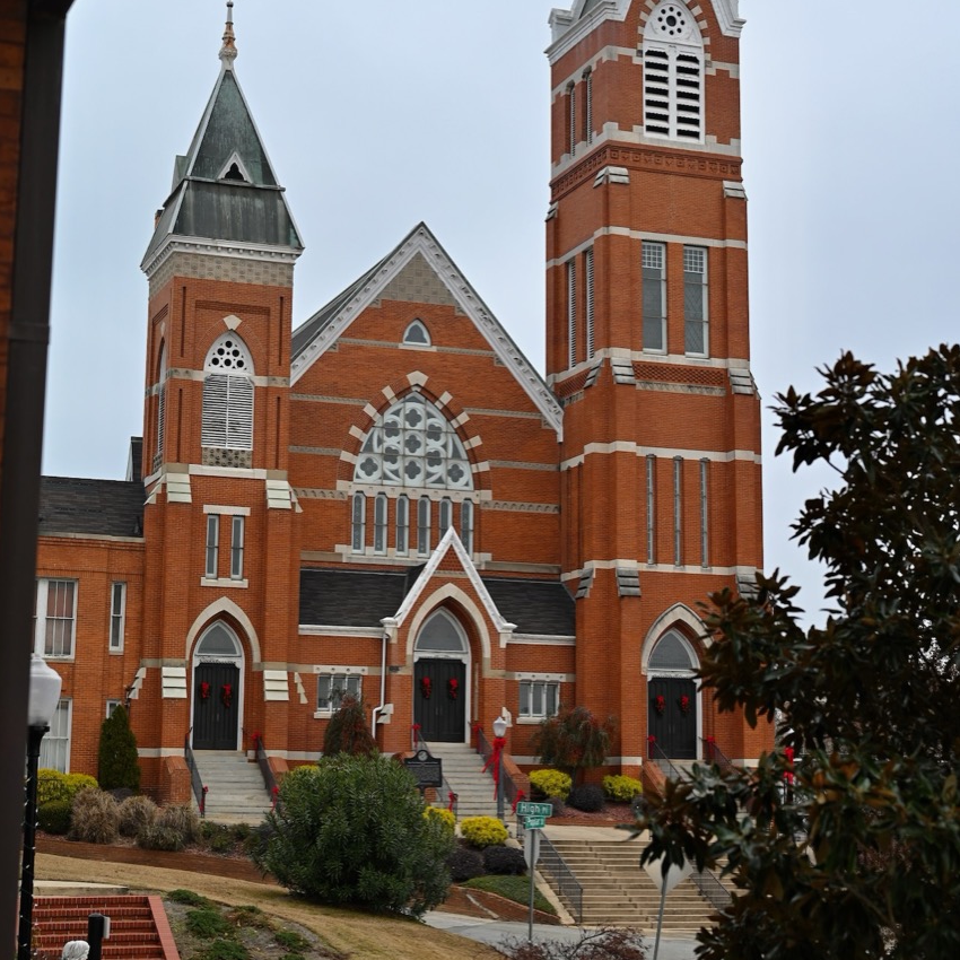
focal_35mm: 64
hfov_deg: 26.9
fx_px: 2008
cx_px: 480
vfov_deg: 26.9
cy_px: 409
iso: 220
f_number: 4
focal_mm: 50
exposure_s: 1/250
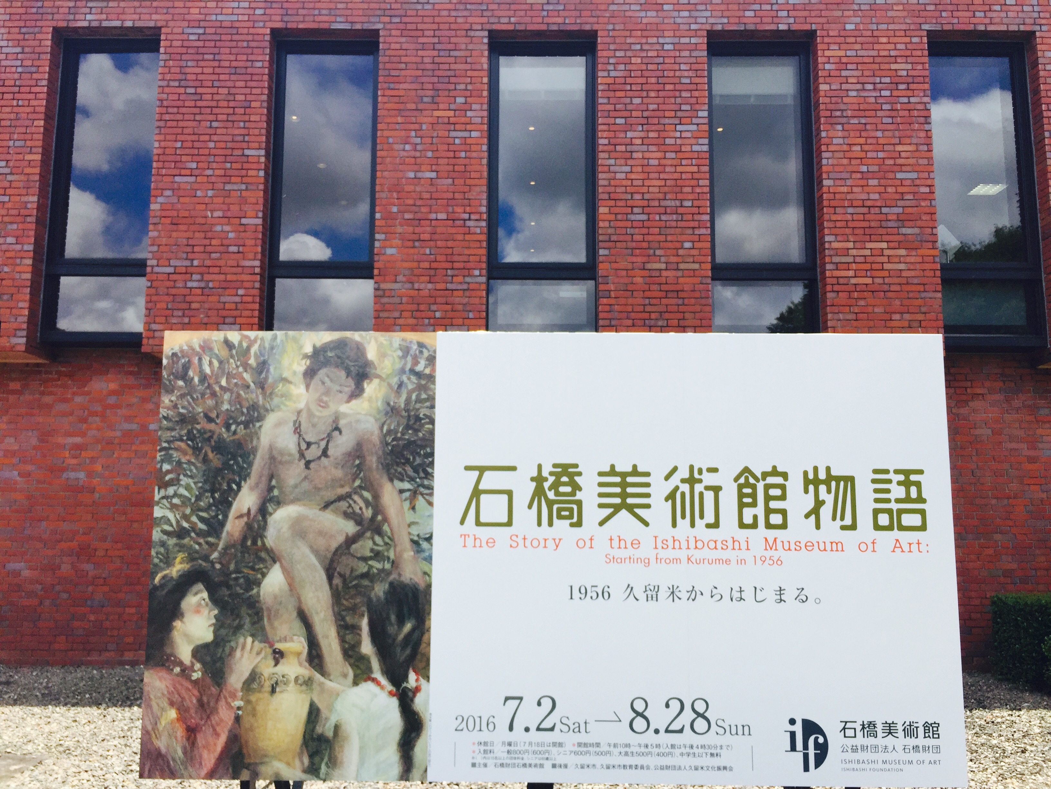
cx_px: 526
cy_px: 394
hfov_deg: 61.7
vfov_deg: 48.2
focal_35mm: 29
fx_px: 880
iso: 32
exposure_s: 1/1522
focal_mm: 4.15
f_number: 2.2
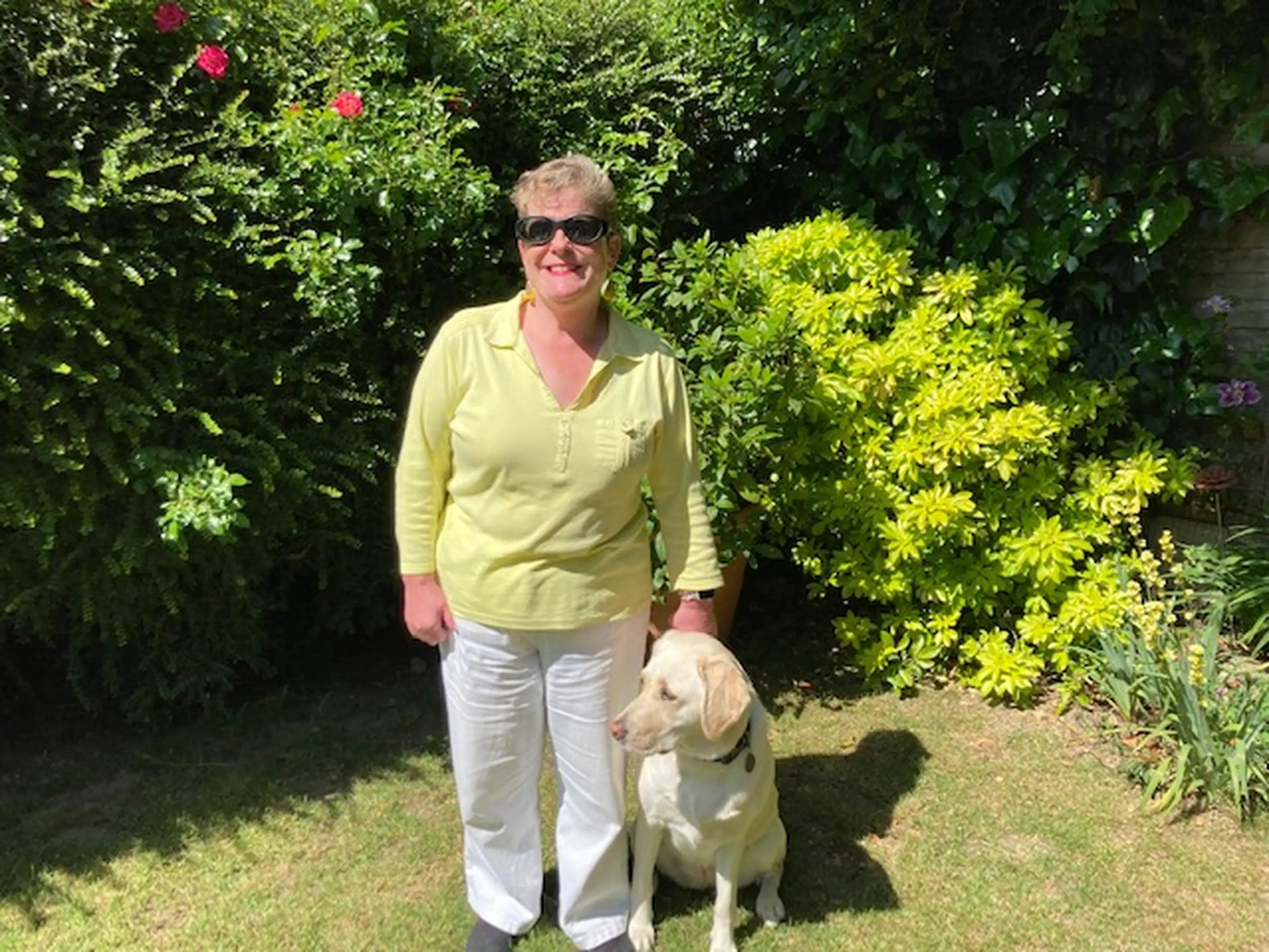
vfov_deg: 49.7
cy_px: 476
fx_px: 1026
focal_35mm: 28
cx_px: 634
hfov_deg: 63.4
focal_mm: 3.99
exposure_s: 1/1297
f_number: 1.8
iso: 20
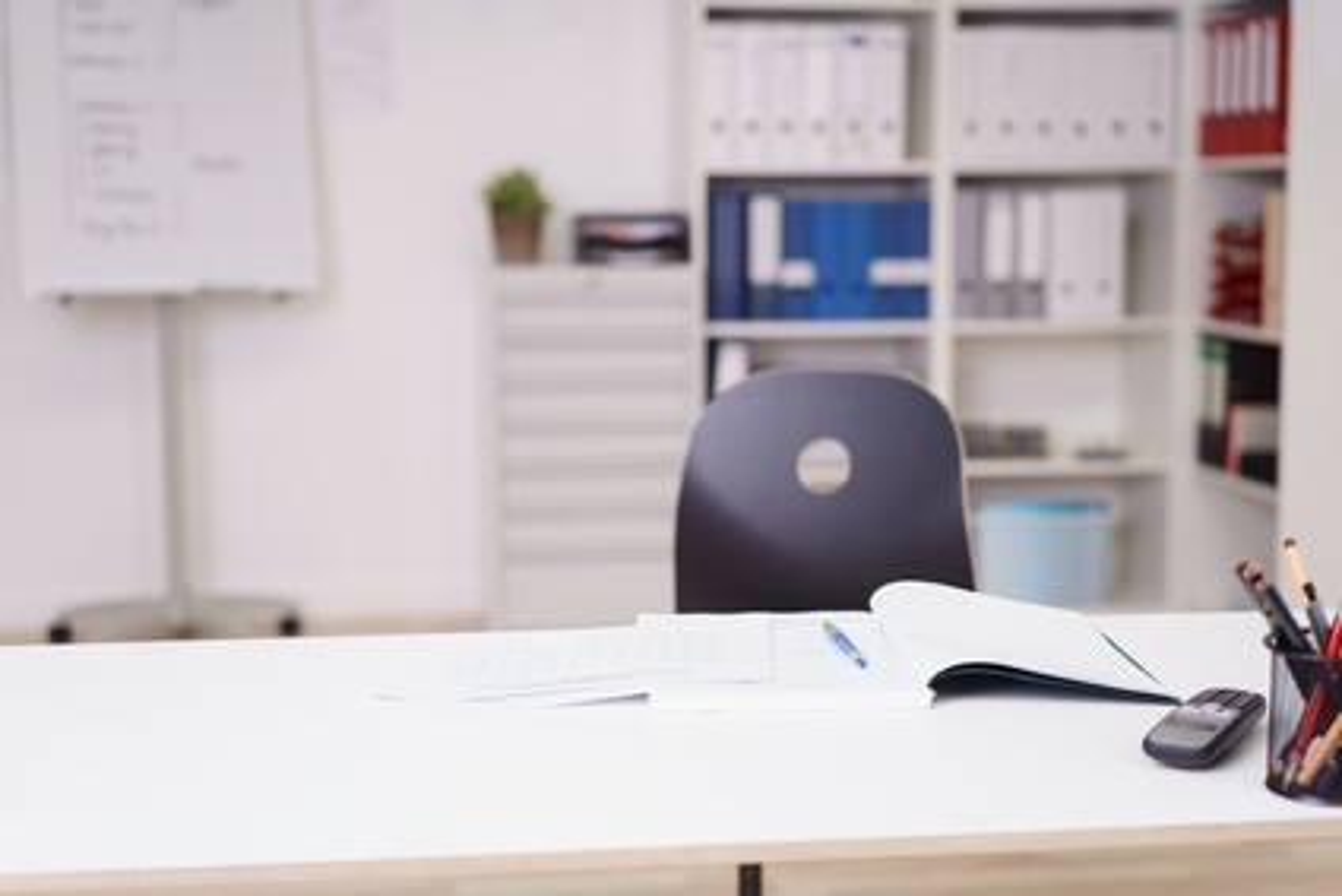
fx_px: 2051
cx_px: 671
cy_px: 448
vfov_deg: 24.6
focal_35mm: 55
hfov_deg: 36.2
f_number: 2.5
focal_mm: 55
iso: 100
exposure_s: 1/160
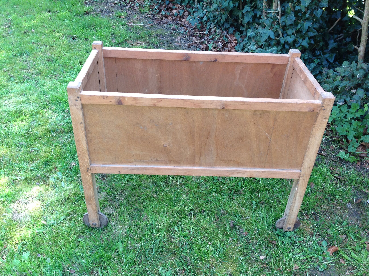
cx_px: 184
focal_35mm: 35
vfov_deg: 40.6
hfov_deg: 52.7
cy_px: 138
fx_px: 373
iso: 50
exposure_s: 1/120
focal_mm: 4.28
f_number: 2.4
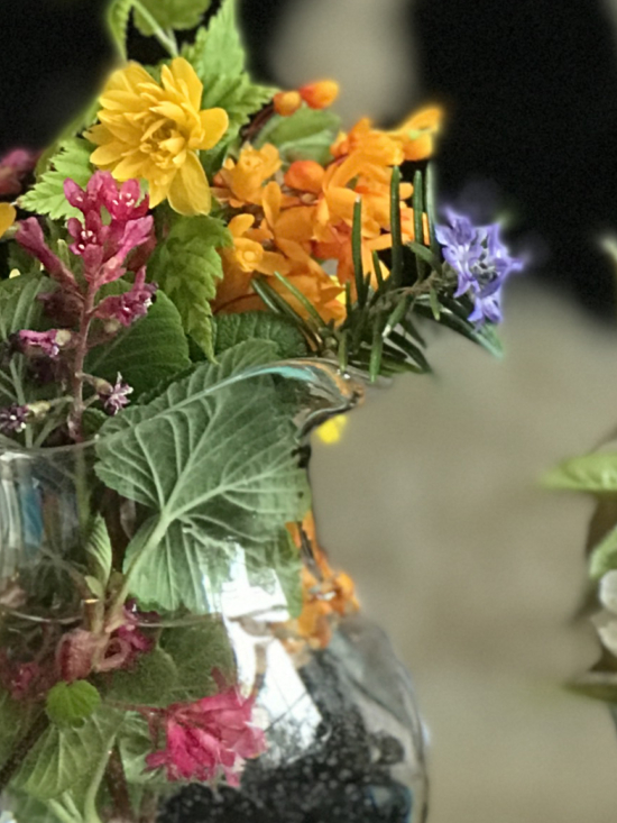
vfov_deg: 9.9
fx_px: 4728
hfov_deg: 7.4
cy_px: 779
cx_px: 866
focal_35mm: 199
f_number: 2.8
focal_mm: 6.6
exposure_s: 1/50
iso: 100
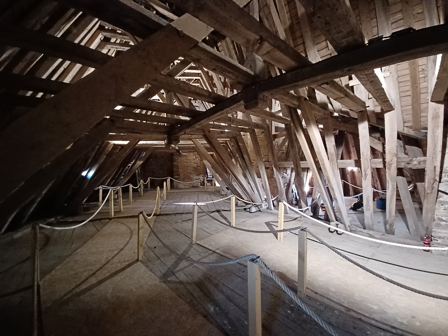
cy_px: 168
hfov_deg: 106.2
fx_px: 168
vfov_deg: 89.9
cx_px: 224
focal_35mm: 13
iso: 800
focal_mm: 1.42
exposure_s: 1/14.3
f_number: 2.2
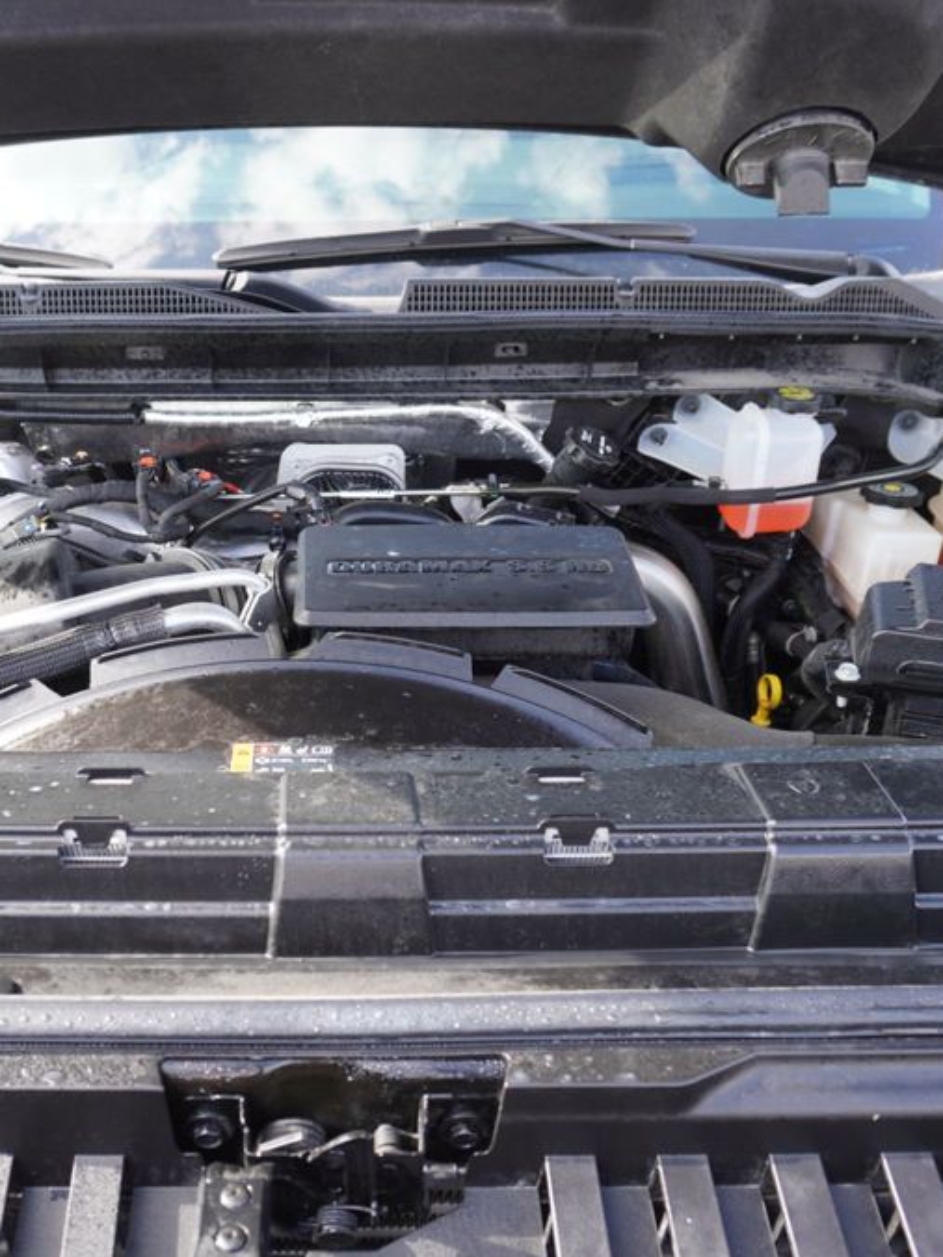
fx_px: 1271
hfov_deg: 40.2
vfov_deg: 52.6
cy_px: 632
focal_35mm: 35
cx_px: 312
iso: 100
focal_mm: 16
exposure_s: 1/80
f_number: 4.5
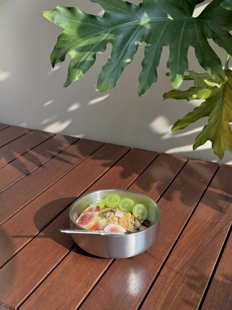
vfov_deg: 38.9
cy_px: 152
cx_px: 115
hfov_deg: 29.7
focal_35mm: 49
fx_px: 438
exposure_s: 1/740
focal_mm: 6.76
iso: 64
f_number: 1.78
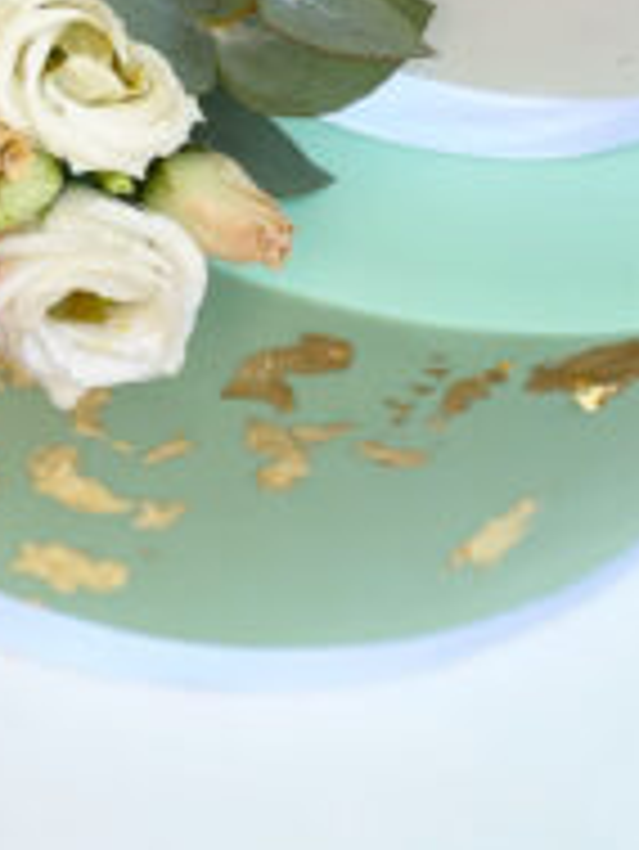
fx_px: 3417
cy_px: -223
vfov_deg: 13.7
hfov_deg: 10.7
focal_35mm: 139
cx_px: 173
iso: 20
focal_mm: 6
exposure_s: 1/274
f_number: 2
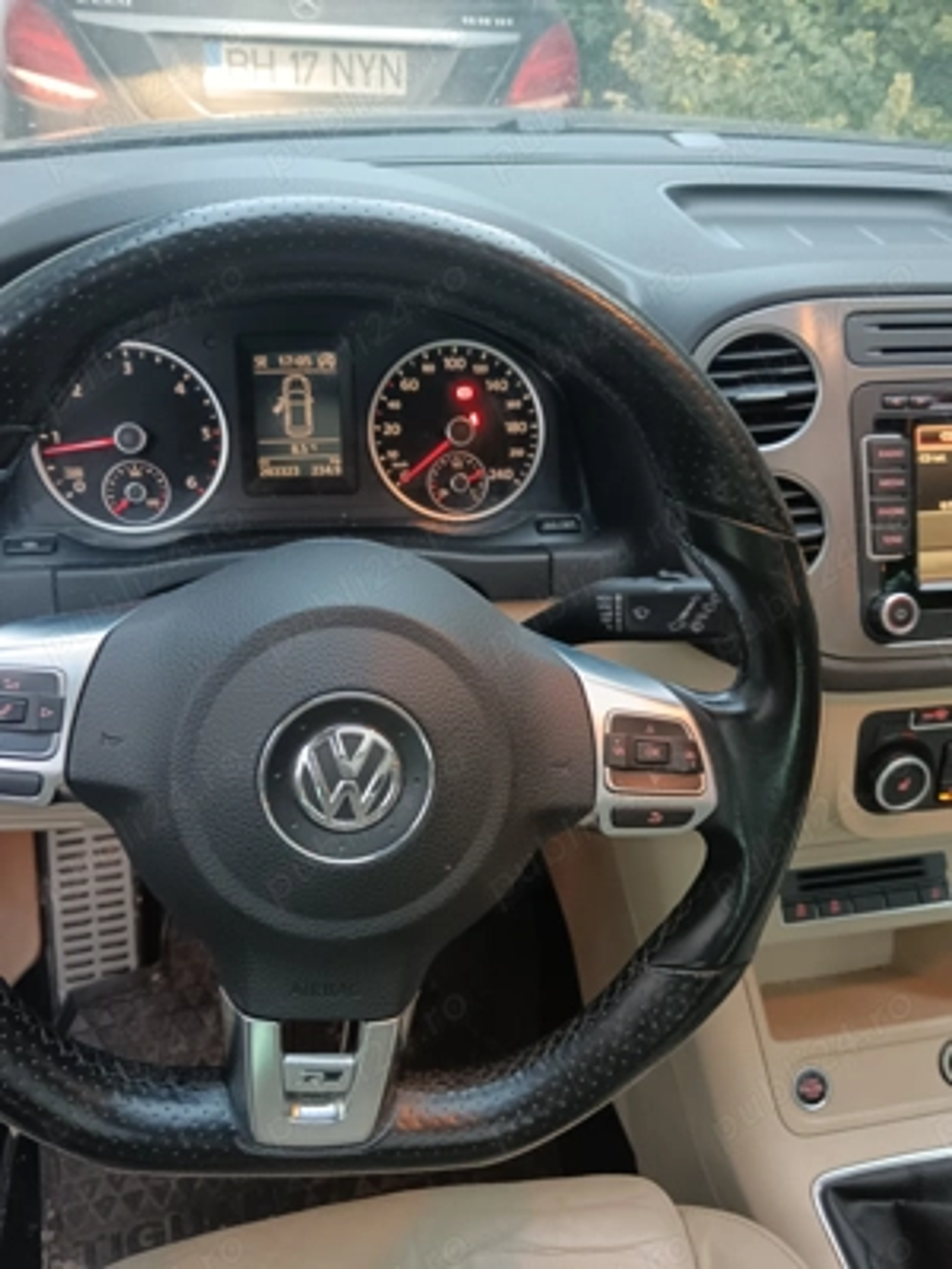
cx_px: 476
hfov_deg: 51.4
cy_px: 634
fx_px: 990
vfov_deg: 65.3
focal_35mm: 27
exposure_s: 1/25
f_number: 1.9
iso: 1118
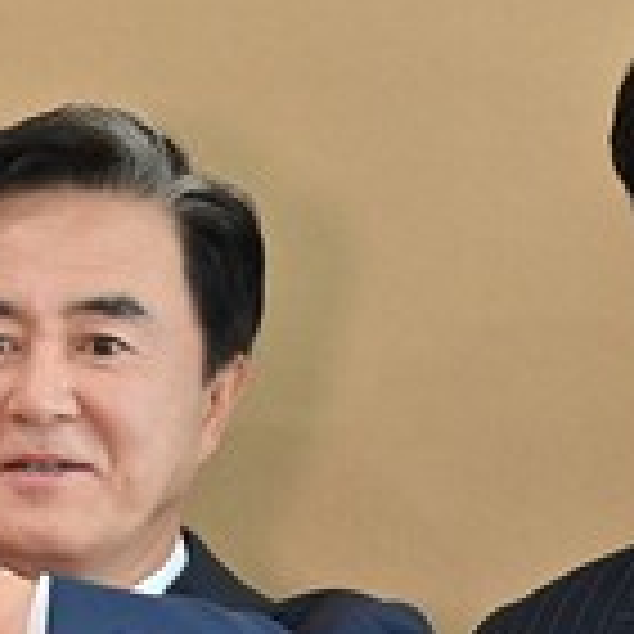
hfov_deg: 6.9
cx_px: 508
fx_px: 5263
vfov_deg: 6.9
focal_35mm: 254
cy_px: 526
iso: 2500
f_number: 5
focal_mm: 70
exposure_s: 1/200
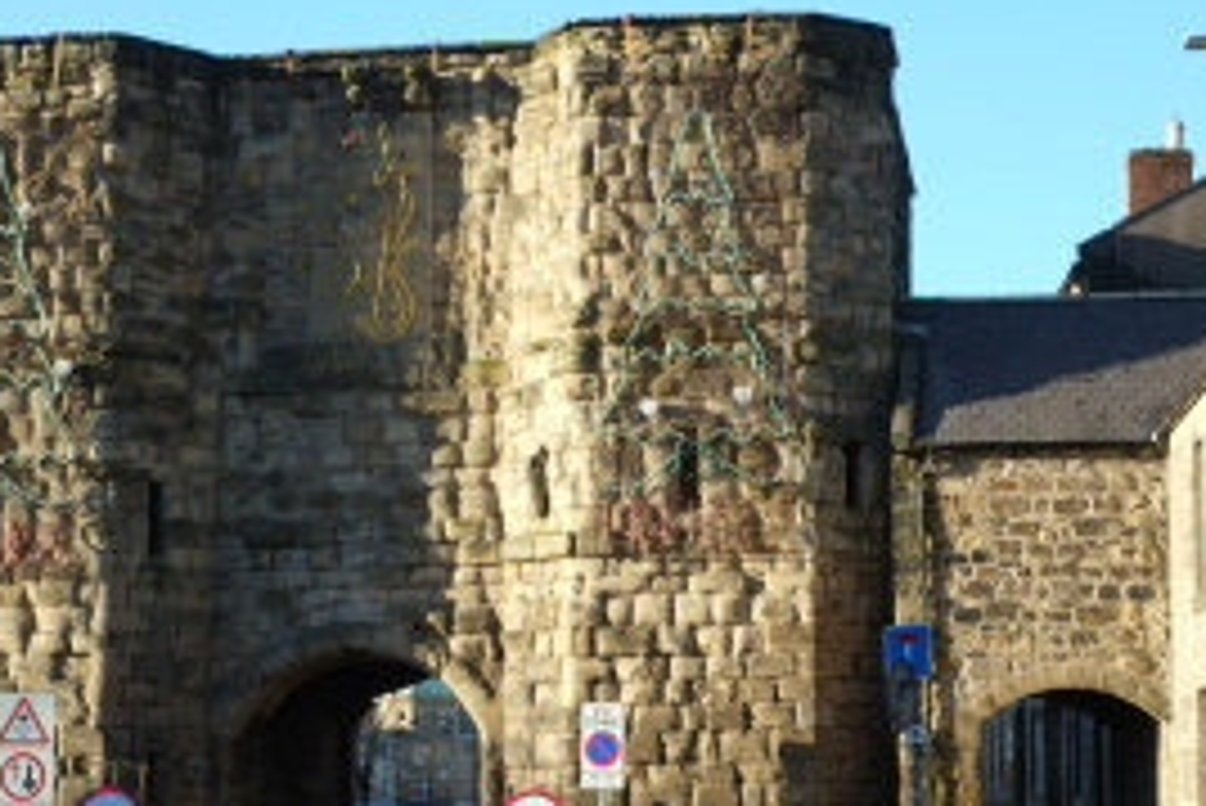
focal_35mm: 79
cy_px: 579
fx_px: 2648
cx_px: 626
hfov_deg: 25.7
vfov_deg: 17.2
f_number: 11
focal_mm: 35
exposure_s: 1/60
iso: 250
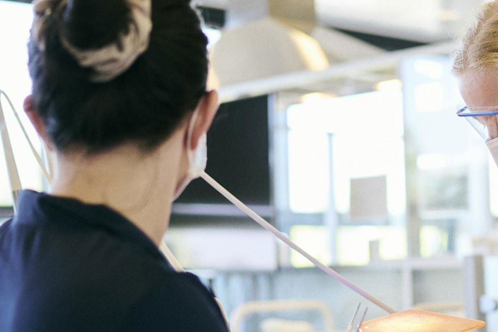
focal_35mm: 90
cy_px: 237
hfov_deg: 22.2
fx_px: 1245
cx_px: 418
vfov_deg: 15.1
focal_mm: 35
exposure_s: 1/125
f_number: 1.8
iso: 160
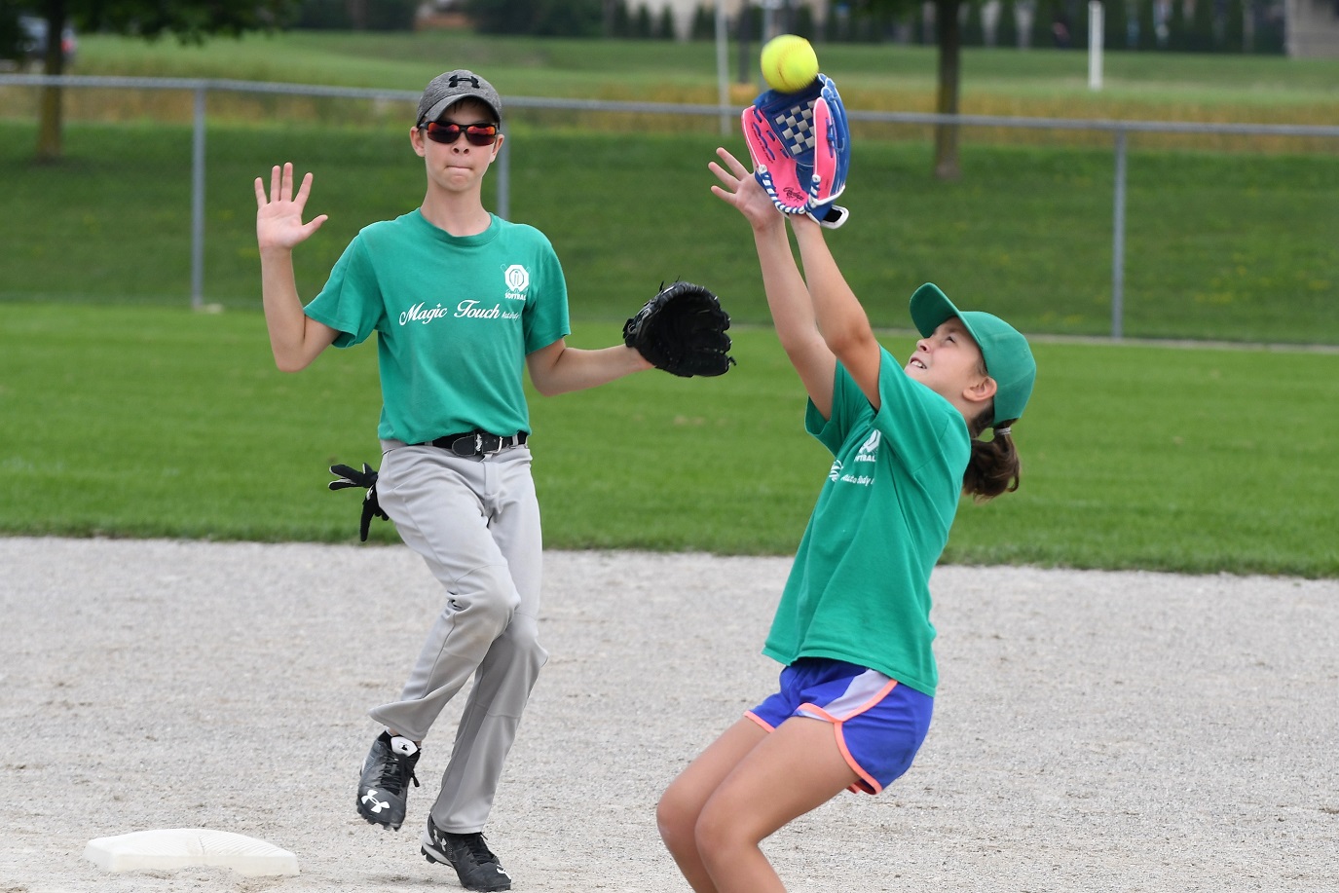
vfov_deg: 6.5
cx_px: 670
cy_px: 446
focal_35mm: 210
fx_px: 7811
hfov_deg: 9.8
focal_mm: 140
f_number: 5.6
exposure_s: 1/1000
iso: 280
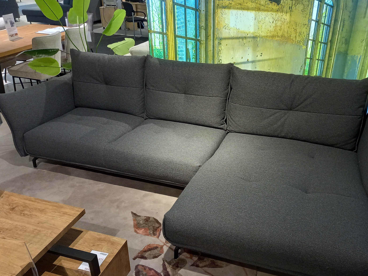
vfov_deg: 44.0
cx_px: 214
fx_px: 340
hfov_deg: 56.5
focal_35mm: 32
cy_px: 161
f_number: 2
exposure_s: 1/30
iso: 250
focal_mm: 4.6
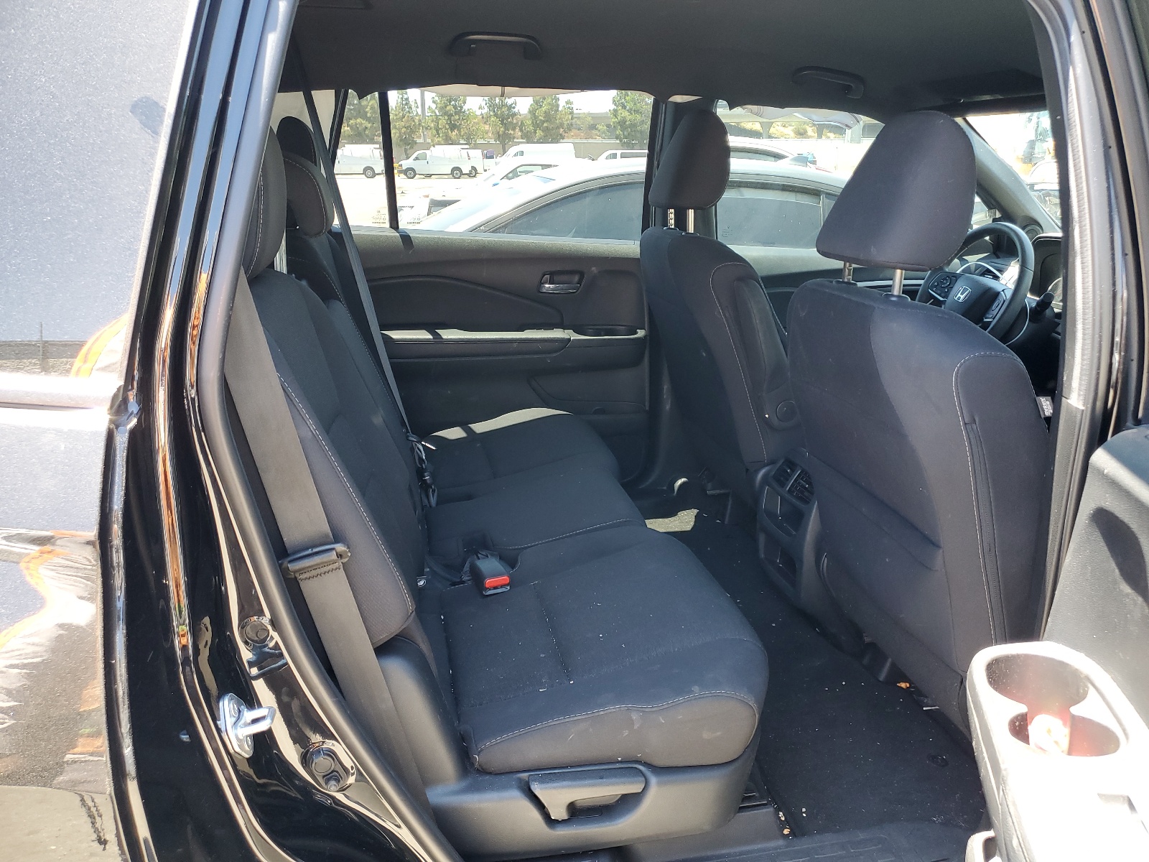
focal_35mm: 26
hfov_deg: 67.3
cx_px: 574
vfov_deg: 53.1
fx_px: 863
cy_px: 431
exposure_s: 1/120
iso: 72
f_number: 1.5
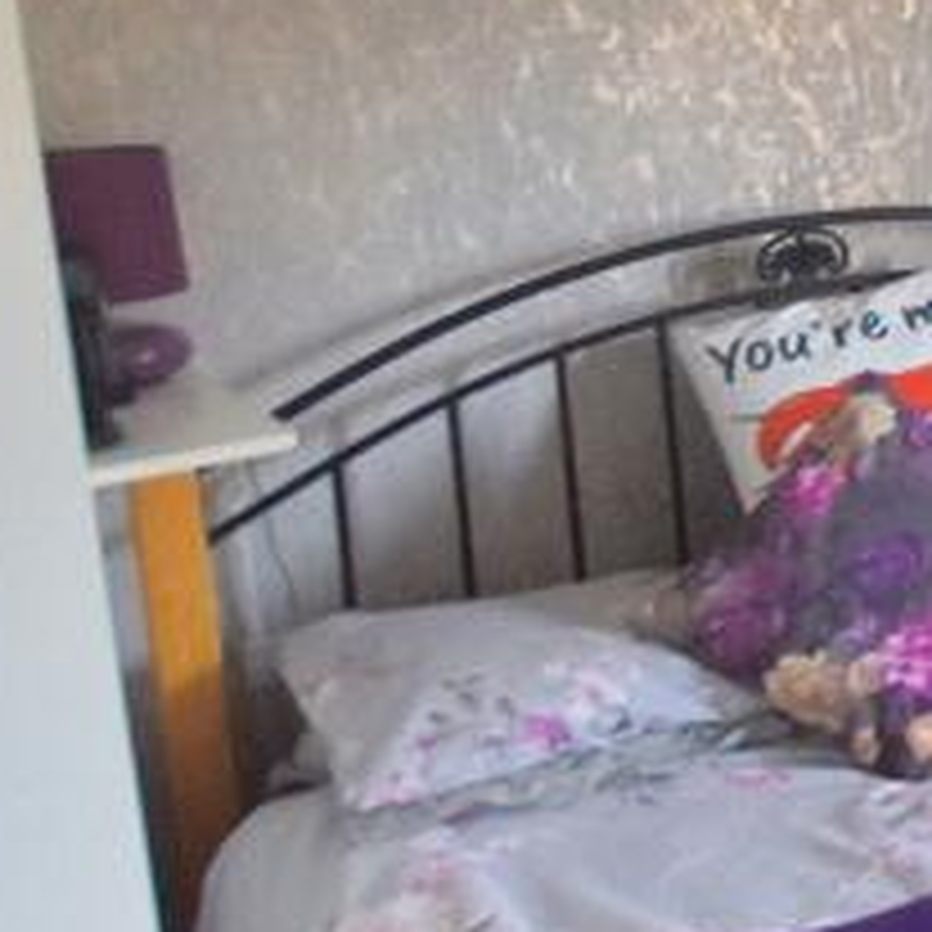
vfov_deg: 26.8
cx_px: 1805
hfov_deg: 18.8
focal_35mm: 63
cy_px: 182
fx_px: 1919
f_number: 3.5
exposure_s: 1/250
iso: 560
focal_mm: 10
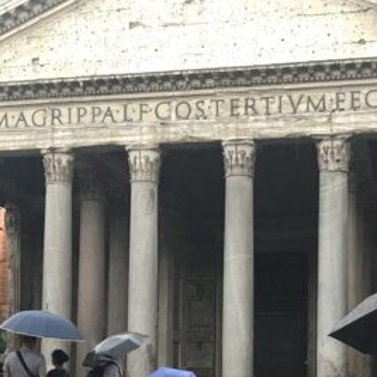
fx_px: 875
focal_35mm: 71
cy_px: 329
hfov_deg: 24.2
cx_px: 243
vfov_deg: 23.7
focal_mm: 3.99
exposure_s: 1/33
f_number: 1.8
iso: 32
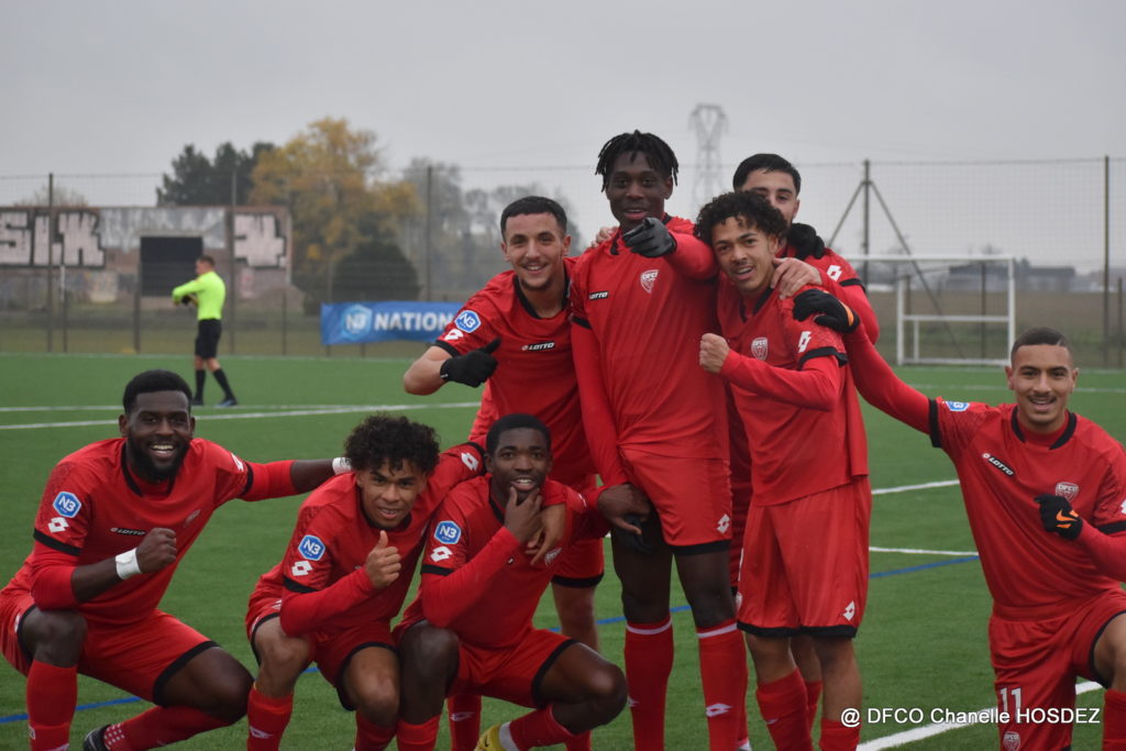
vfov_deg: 13.0
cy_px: 376
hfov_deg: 19.5
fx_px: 3284
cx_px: 563
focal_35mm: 105
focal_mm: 70
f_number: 4.5
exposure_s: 1/1250
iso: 1000
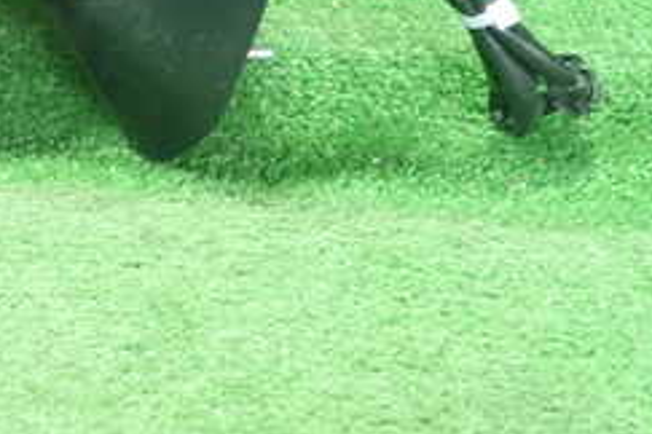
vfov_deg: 17.0
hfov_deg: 24.2
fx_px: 1394
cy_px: -75
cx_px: -107
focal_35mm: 77
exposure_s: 1/80
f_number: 2.3
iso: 800
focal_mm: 5.5
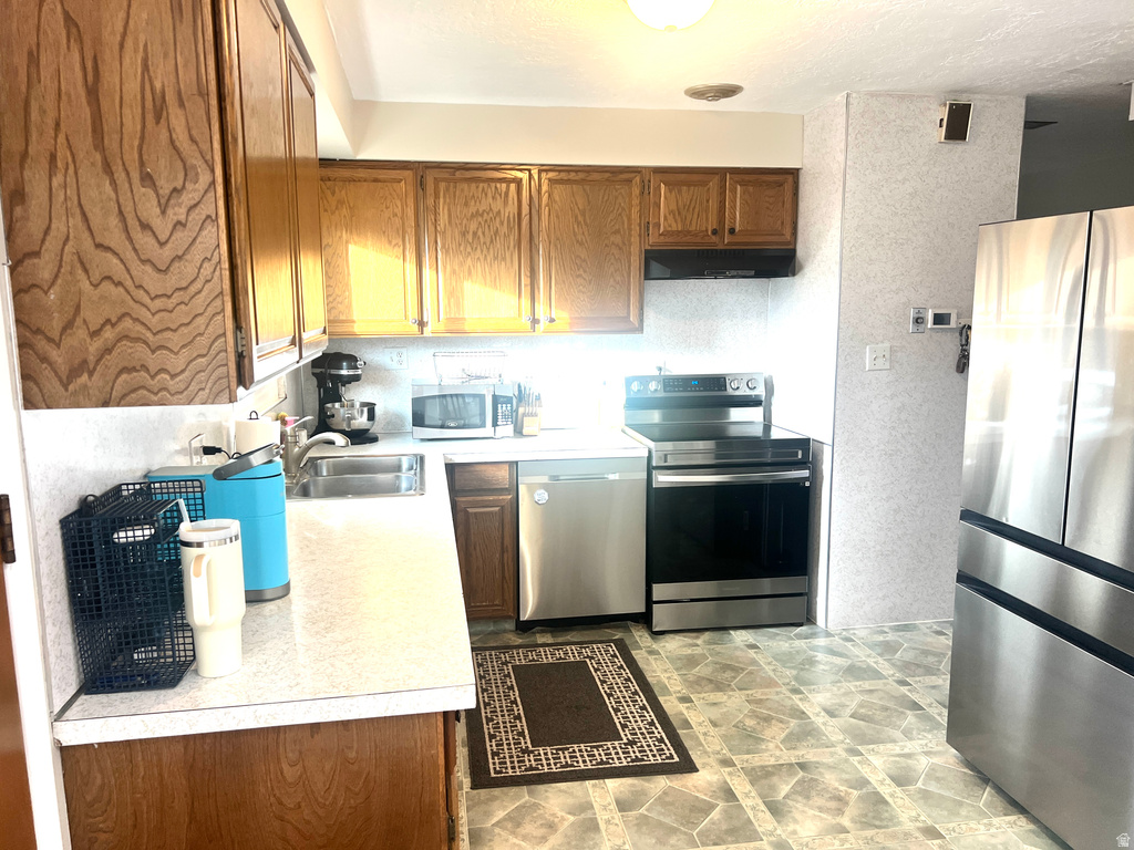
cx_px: 567
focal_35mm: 26
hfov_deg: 67.3
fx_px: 852
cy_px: 425
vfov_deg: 53.1
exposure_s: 1/120
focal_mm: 5.7
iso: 125
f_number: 1.5
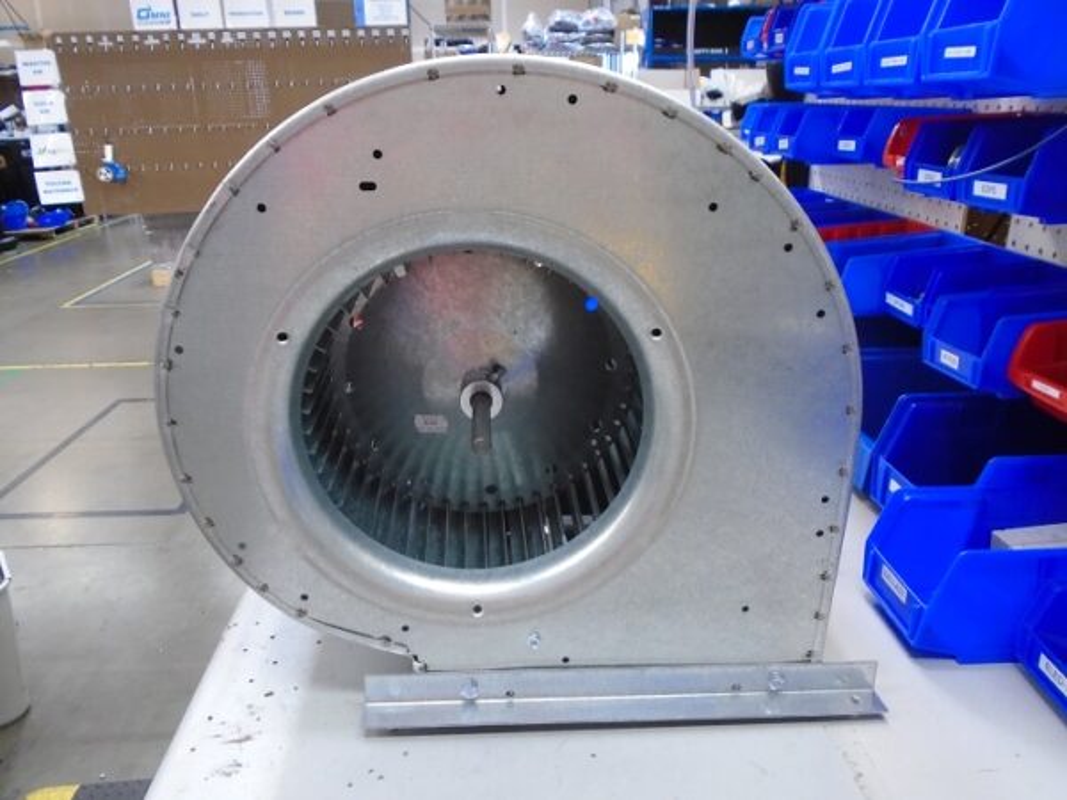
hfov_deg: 67.3
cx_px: 534
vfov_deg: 53.1
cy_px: 400
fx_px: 801
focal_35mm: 26
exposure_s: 1/30
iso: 400
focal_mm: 4.6
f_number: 3.2
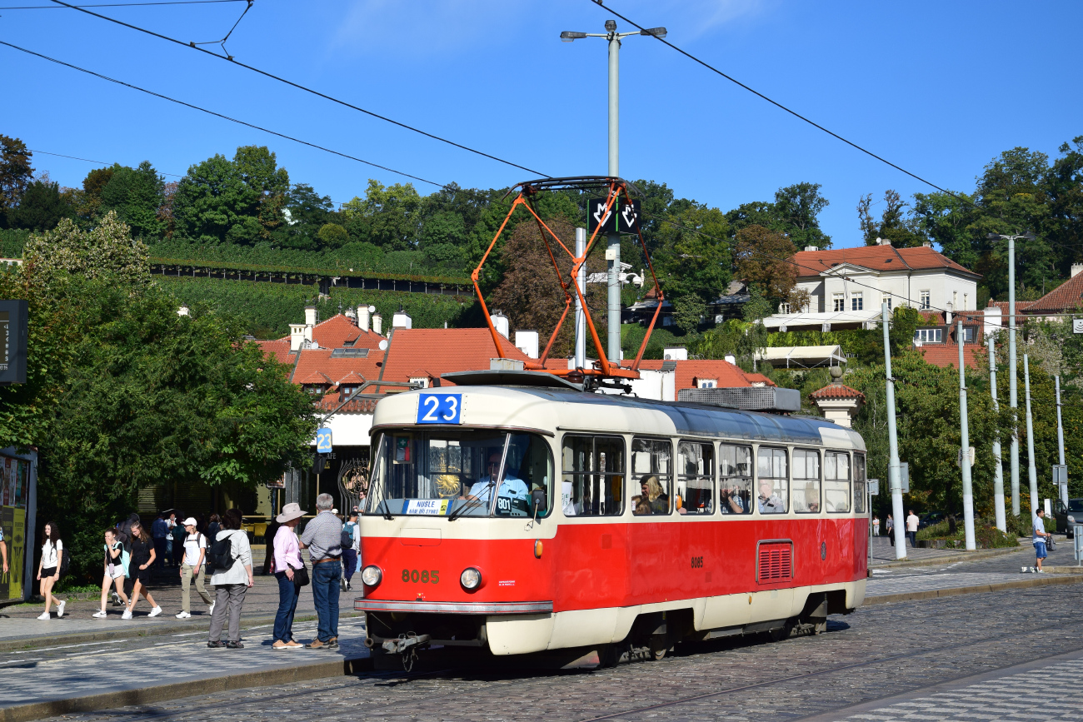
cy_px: 361
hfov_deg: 27.0
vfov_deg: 18.2
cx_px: 542
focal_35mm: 75
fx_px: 2256
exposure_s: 1/1000
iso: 200
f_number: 6.3
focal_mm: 50
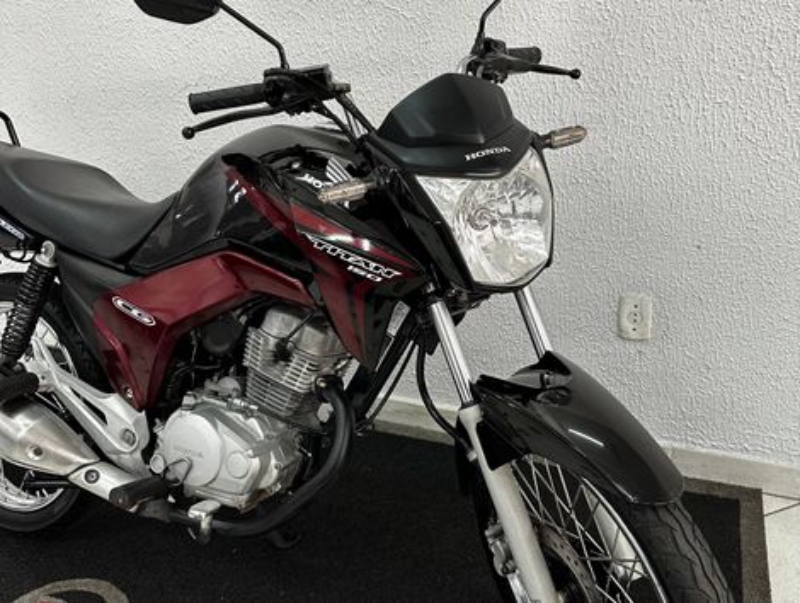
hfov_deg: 71.5
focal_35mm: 24
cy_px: 302
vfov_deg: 56.9
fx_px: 556
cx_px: 400
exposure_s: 1/60
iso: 200
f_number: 1.78
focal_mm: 6.86
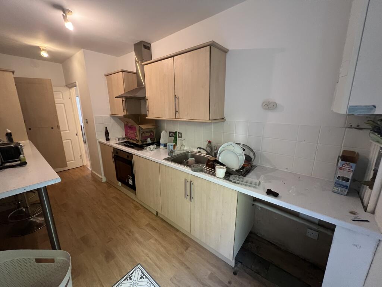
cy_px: 144
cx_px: 191
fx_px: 143
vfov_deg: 89.9
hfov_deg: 106.2
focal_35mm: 13
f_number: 1.8
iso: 400
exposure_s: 1/50
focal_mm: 1.57
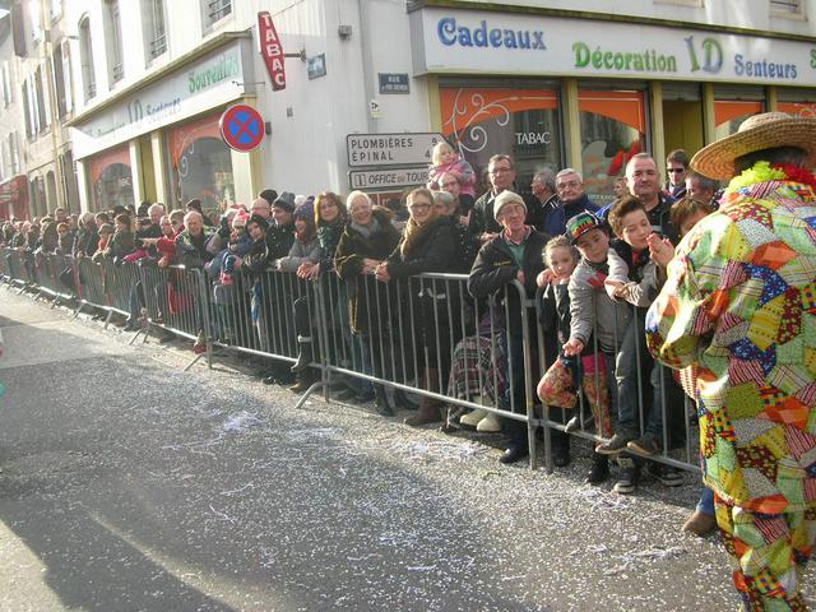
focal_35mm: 35
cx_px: 408
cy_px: 306
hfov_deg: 52.6
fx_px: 825
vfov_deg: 40.7
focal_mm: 5.8
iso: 50
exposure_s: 1/290
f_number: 2.8
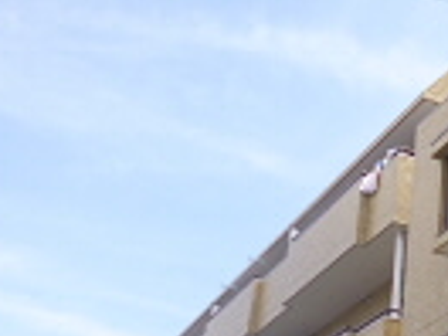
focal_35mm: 78
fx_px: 1009
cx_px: 516
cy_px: 246
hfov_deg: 23.2
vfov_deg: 18.8
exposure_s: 1/1000
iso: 100
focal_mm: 4.3
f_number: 2.5
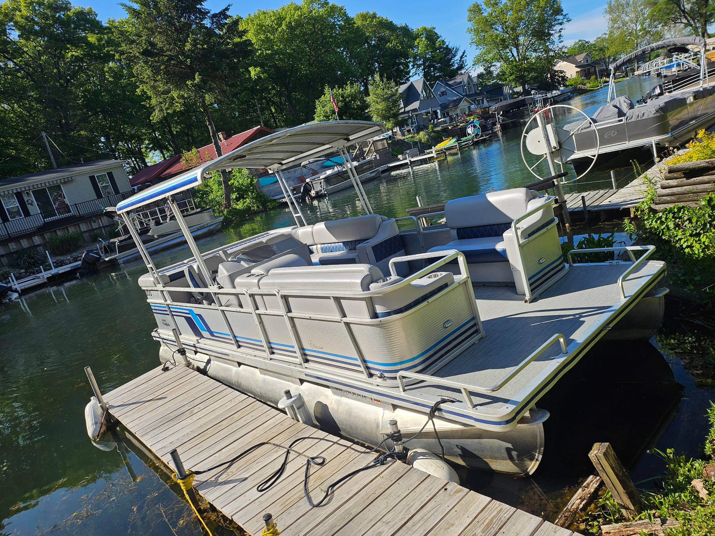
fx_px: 496
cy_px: 268
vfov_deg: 56.8
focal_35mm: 24
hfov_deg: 71.6
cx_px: 358
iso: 50
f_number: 1.8
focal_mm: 5
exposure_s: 1/3160
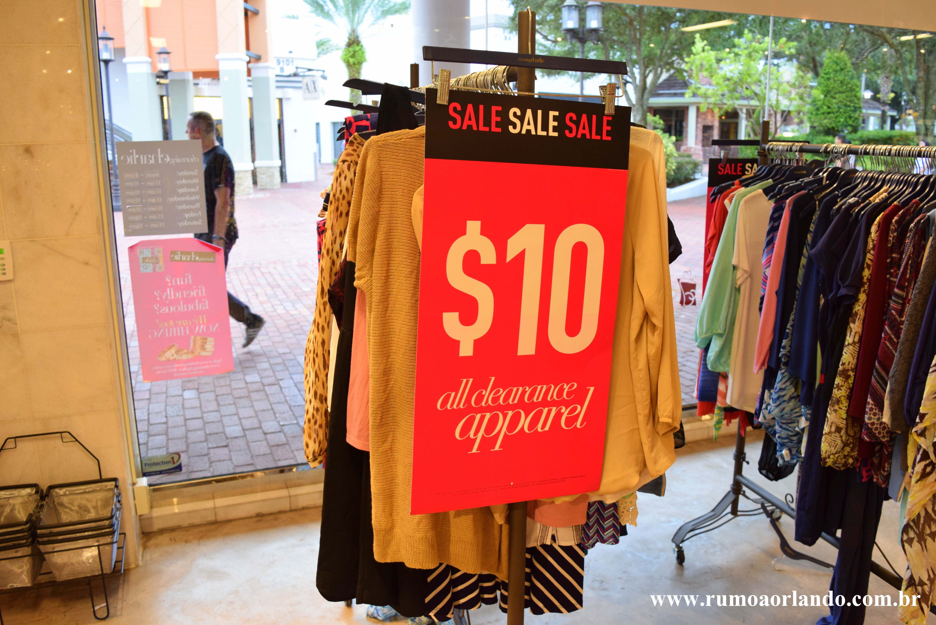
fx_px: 780
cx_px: 468
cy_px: 312
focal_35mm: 30
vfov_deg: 43.6
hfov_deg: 61.9
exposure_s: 1/80
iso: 800
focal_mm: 20
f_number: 4.5
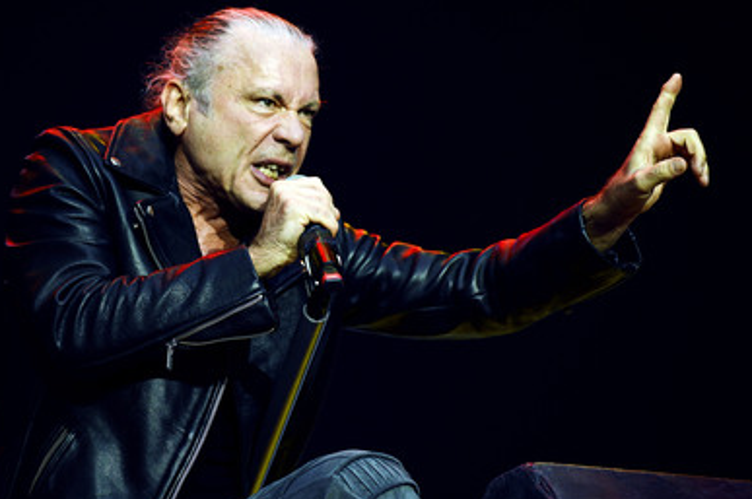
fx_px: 3651
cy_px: 256
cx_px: 349
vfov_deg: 7.8
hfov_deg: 11.8
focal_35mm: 175
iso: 560
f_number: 2.8
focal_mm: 150
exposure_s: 1/400
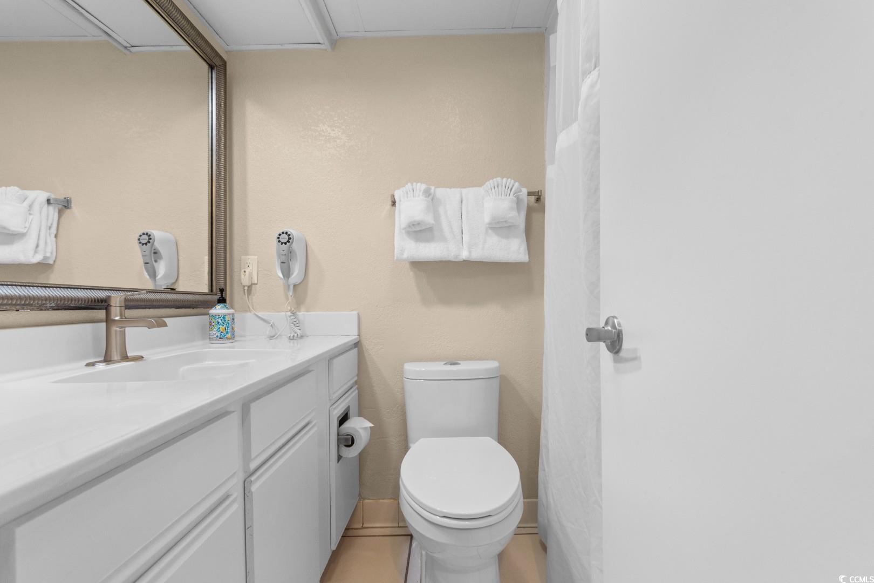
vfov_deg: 77.3
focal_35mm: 15
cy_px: 292
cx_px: 437
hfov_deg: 100.4
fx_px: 364
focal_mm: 10
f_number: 4.5
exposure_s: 1/3
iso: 100
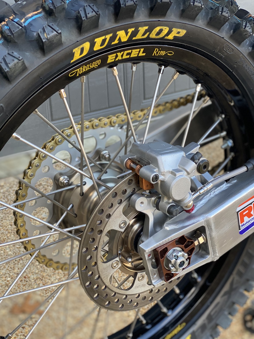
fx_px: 509
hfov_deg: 28.0
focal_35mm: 52
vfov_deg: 36.8
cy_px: 170
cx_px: 127
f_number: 2
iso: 64
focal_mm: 6
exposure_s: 1/122
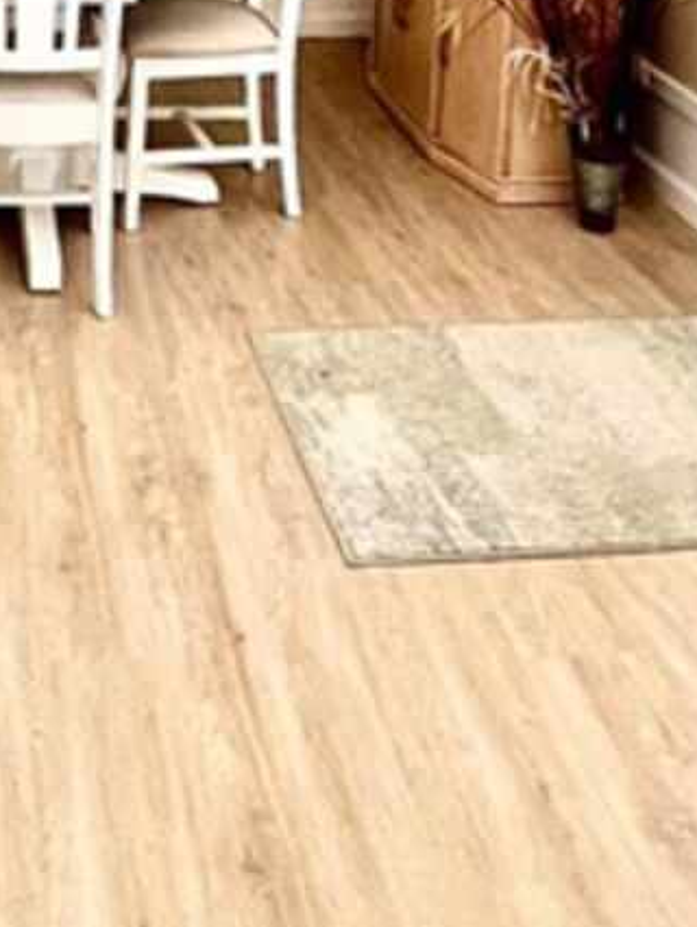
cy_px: -370
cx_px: 131
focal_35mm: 52
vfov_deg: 28.1
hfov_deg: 27.5
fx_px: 1395
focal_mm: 1.57
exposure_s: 1/99
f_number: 1.8
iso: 250
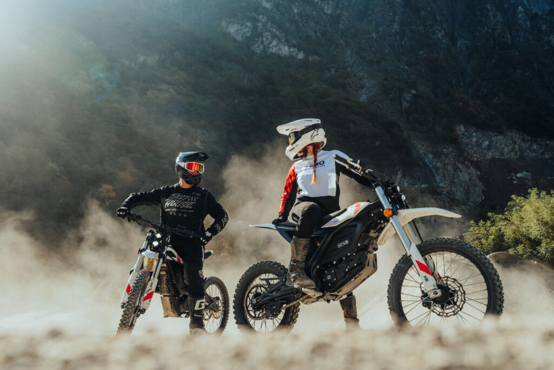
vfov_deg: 40.0
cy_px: 185
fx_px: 508
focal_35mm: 33
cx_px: 277
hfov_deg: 57.2
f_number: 3.2
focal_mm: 22
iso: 400
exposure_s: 1/4000
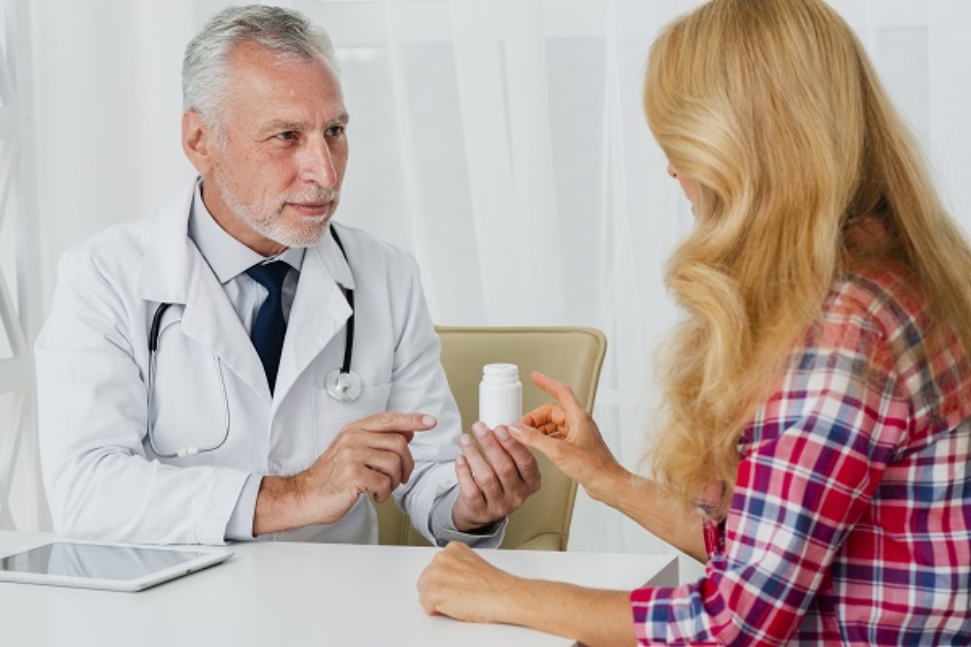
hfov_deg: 23.9
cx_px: 486
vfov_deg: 16.1
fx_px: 2292
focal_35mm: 85
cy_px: 324
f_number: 7.1
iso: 160
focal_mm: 85
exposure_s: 1/160
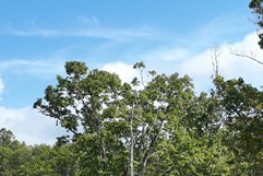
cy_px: 242
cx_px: 98
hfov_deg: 19.2
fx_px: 775
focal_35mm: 106
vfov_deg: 12.5
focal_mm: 12.29
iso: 100
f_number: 2.8
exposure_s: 1/1250
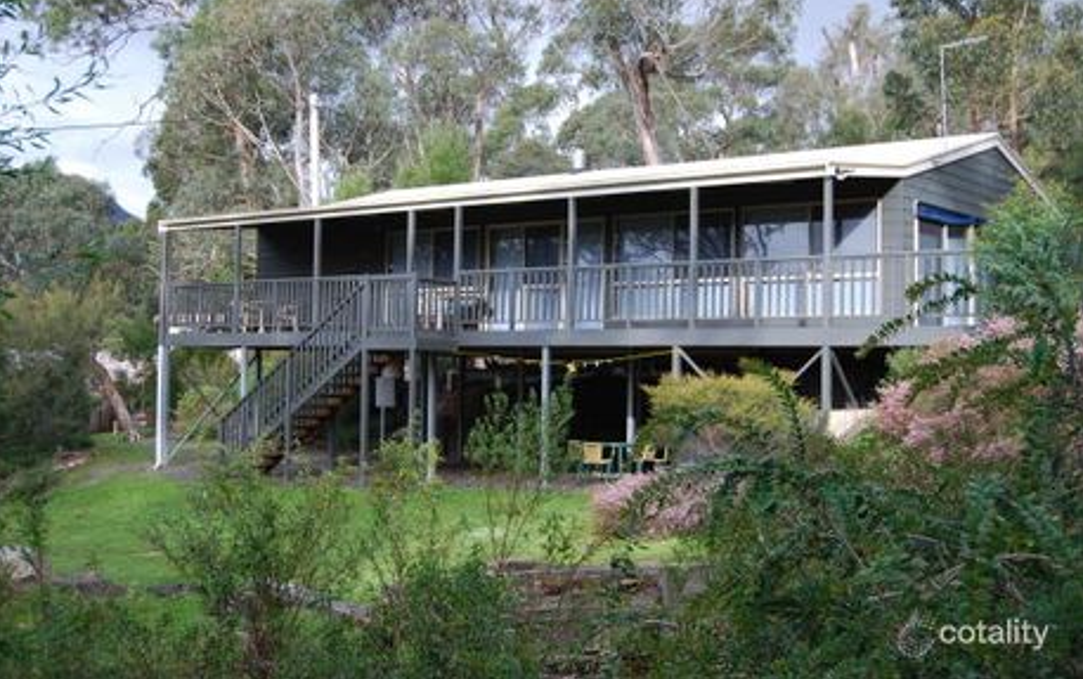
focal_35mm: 47
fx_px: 1388
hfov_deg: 42.6
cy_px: 311
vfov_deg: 27.5
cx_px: 532
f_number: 5.6
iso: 160
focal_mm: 30
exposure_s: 1/125
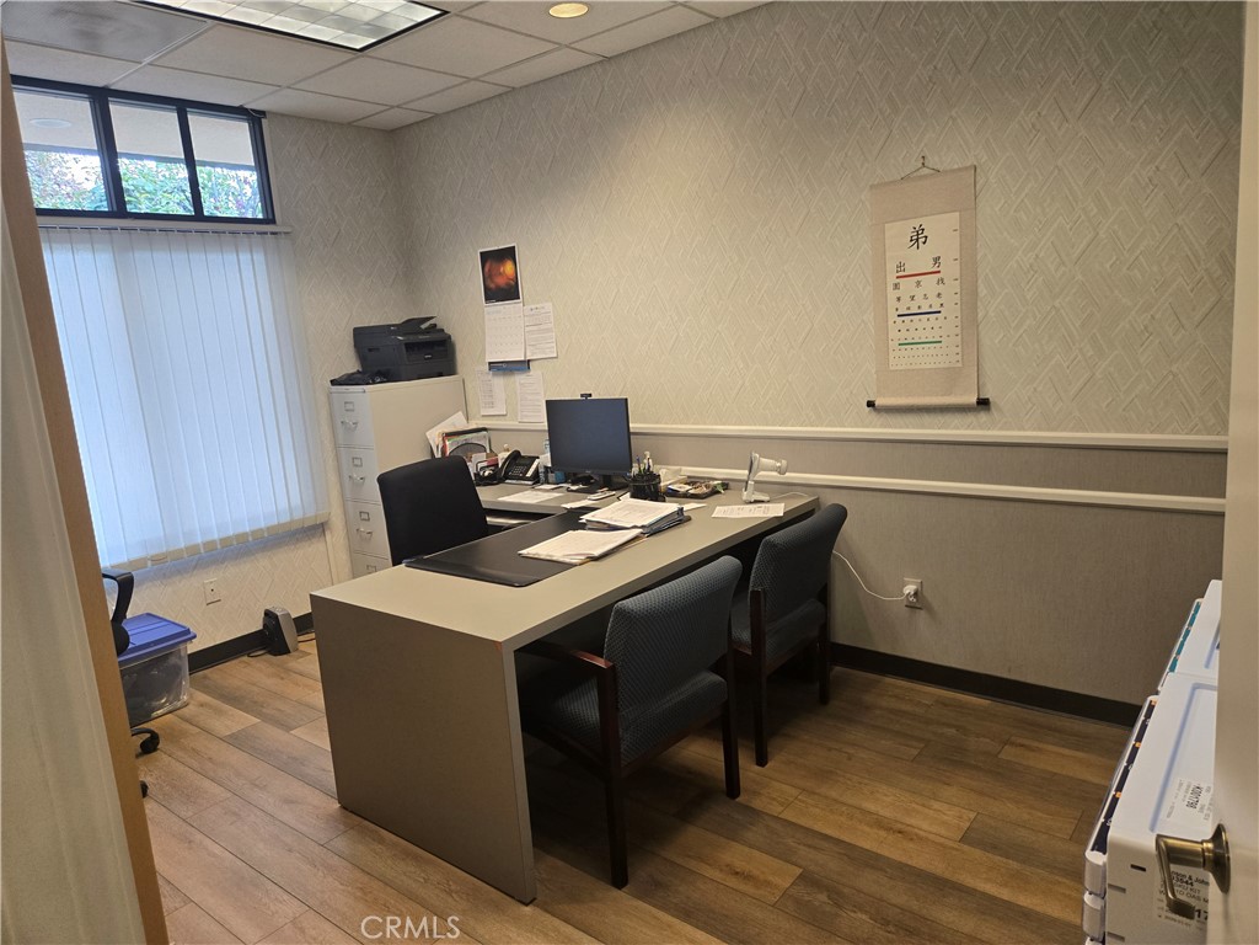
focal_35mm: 23
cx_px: 630
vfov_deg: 58.9
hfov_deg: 73.9
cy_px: 472
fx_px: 837
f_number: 1.8
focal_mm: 5.4
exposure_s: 1/120
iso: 160
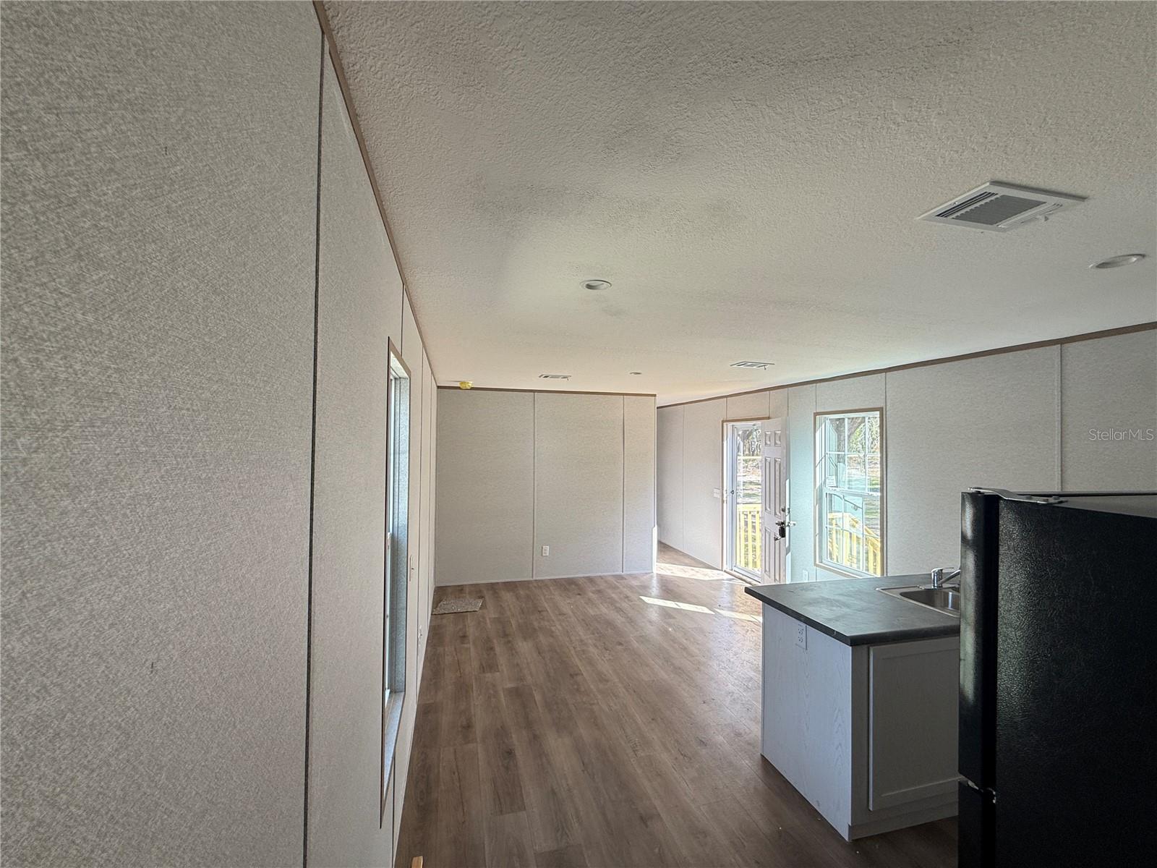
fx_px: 468
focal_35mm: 14
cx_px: 578
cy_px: 434
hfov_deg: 102.1
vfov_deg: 85.7
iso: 64
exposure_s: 1/114
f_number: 2.2
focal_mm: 2.22
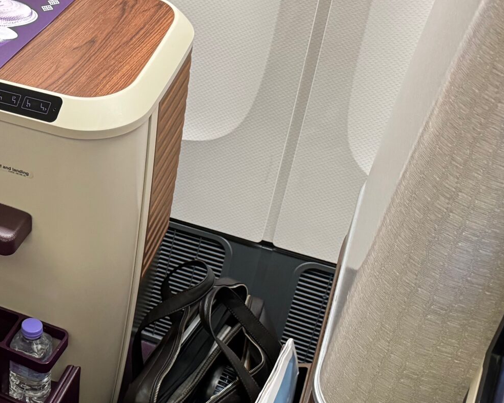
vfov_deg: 25.0
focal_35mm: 61
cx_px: -50
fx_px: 910
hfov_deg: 28.2
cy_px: 221
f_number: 1.78
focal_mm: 6.86
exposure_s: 1/54
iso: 640
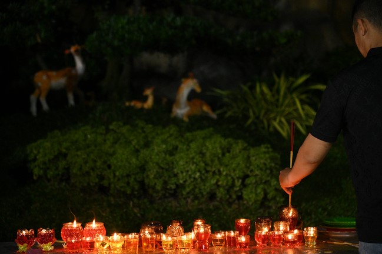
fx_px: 1039
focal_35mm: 98
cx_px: 191
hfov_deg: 20.8
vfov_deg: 13.9
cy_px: 127
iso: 10000
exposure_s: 1/250
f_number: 4.5
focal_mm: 98
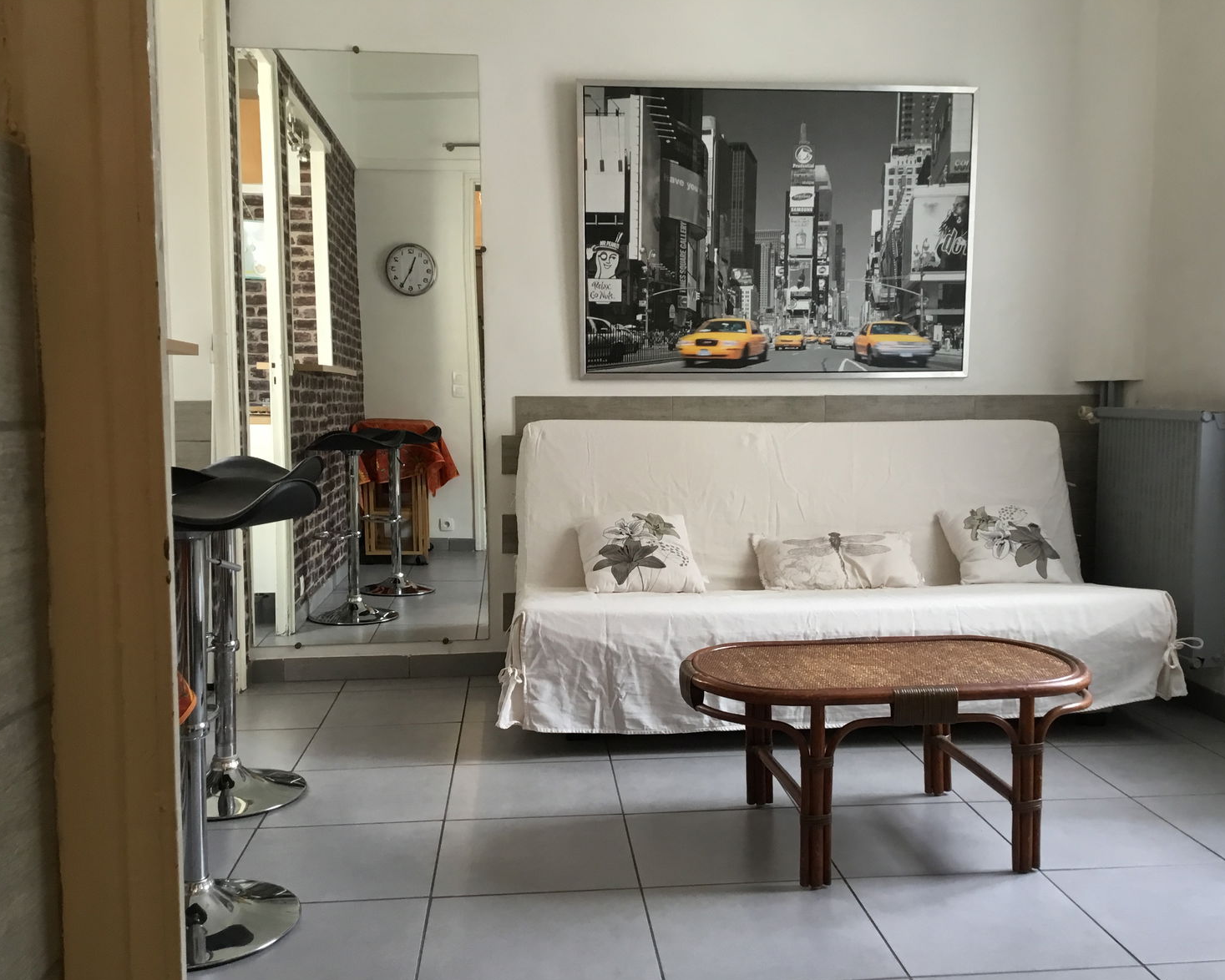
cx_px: 647
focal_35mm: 33
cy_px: 496
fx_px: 1197
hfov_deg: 54.2
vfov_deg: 44.6
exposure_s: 1/33
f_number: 2.4
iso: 80
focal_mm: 3.3
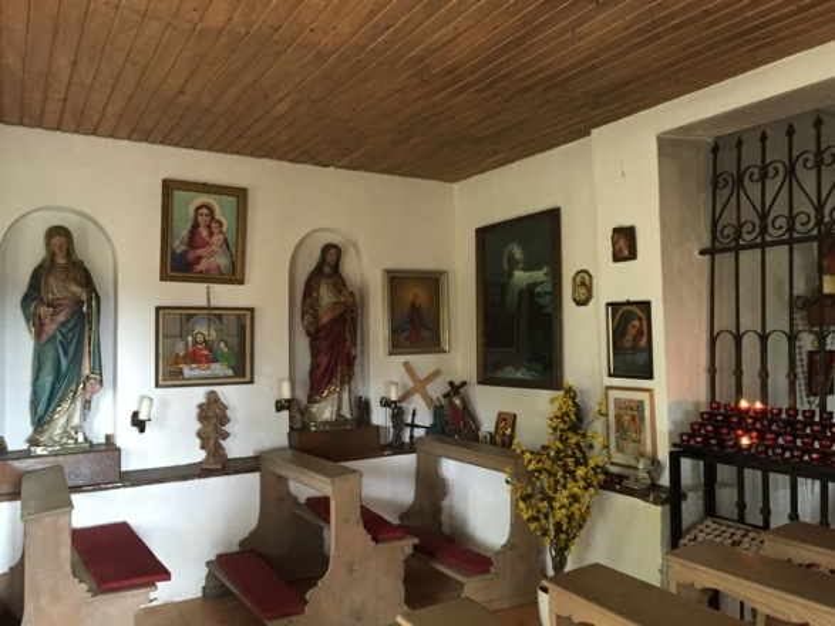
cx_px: 418
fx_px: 699
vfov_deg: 48.2
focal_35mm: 29
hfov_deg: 61.7
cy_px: 313
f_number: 2.2
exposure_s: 1/17
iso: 250
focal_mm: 4.15
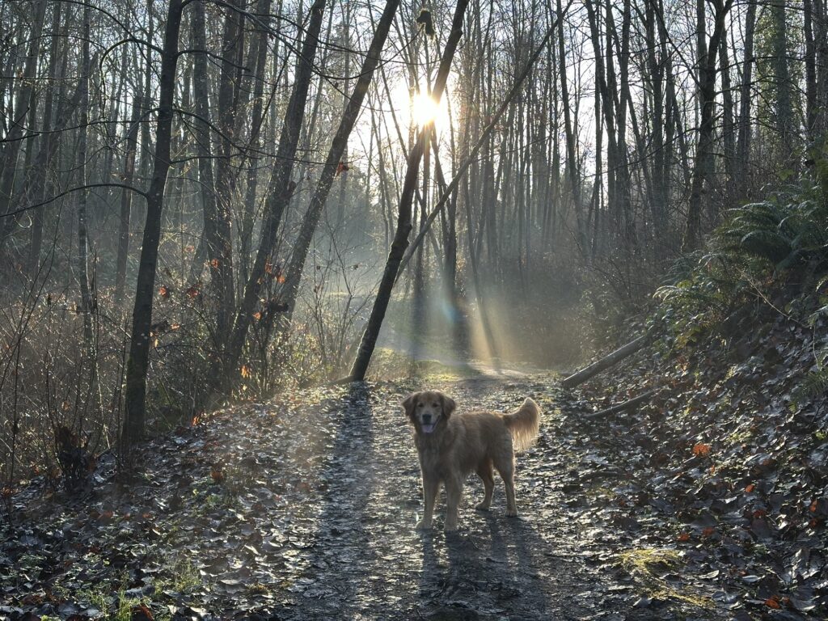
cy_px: 310
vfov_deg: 30.3
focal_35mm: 48
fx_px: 1148
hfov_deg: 39.7
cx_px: 414
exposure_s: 1/360
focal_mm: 6.86
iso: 64
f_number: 1.78
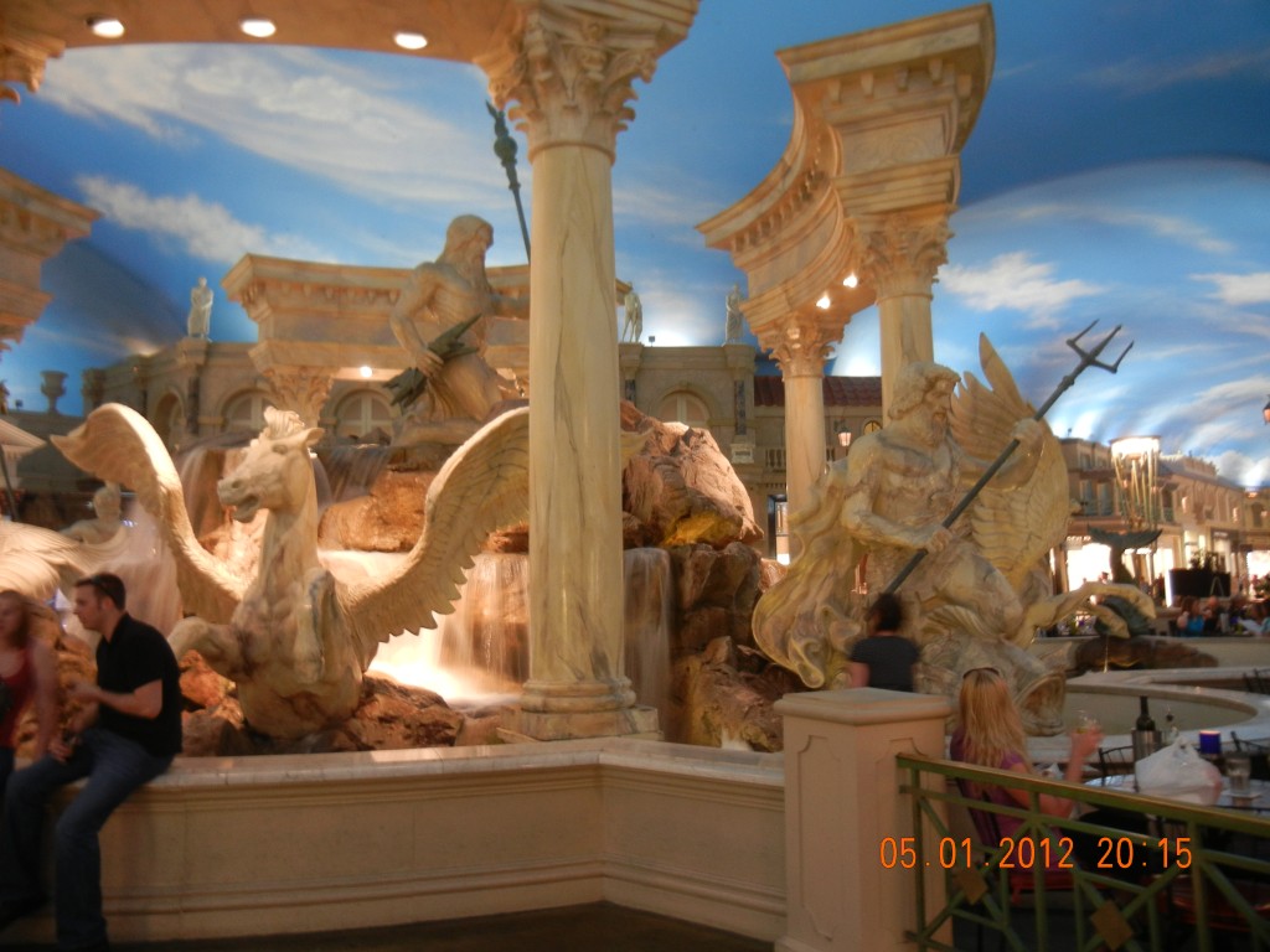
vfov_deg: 46.8
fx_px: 1101
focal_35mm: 30
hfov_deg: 60.0
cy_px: 476
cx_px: 635
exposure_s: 1/3.3
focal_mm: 5.4
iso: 200
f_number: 3.5
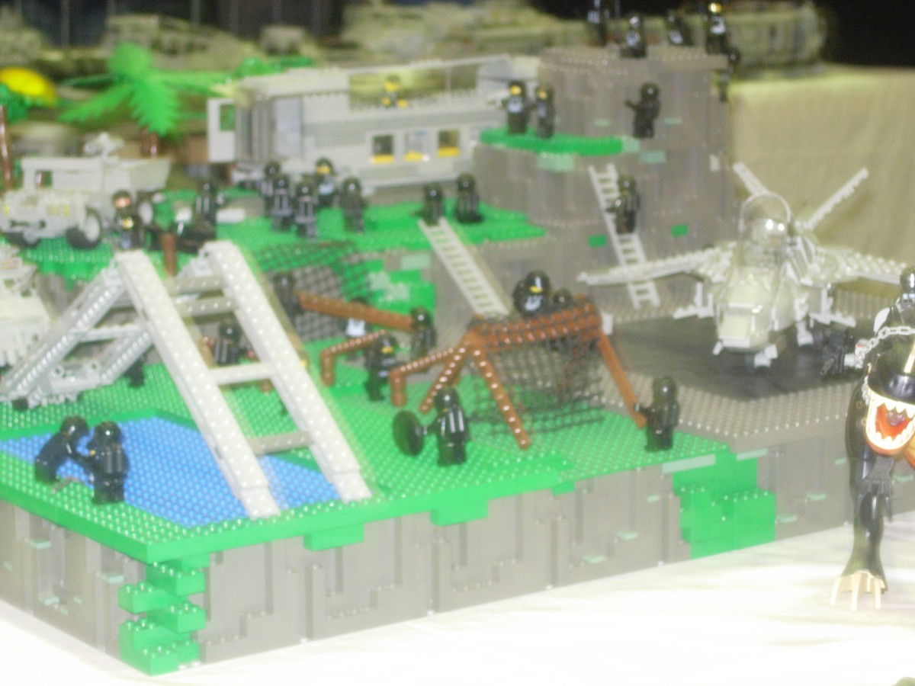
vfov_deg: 13.1
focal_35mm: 113
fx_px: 2987
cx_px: 458
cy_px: 343
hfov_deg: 17.4
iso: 200
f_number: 4.9
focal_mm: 23.4
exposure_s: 1/4.6
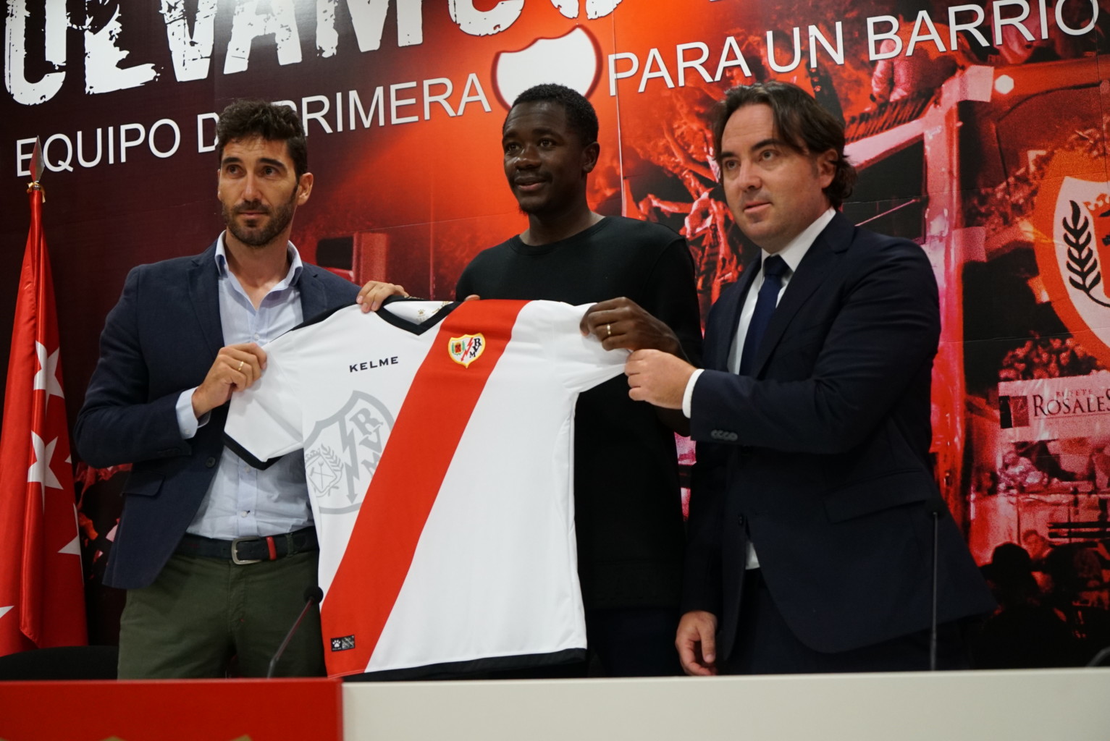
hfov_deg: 41.1
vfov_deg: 28.1
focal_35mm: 48
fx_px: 1481
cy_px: 370
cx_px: 555
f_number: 4
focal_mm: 48
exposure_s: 1/160
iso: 3200
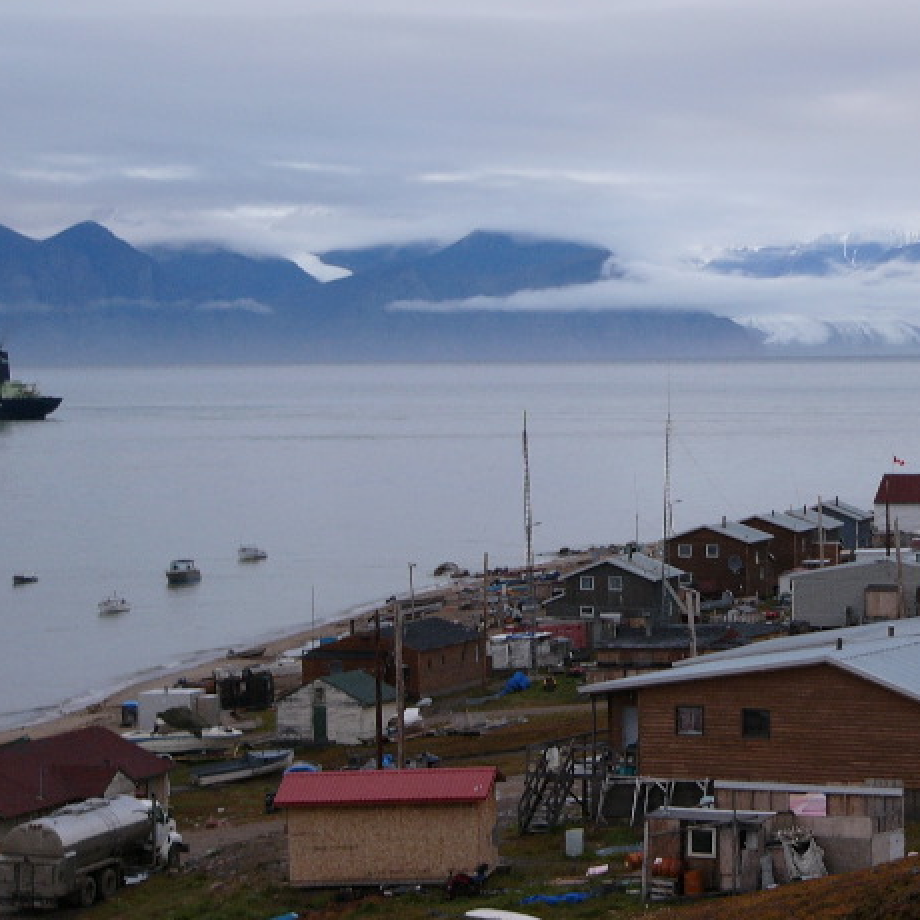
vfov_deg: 13.8
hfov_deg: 13.8
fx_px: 3789
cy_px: 352
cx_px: 694
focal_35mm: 126
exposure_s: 1/125
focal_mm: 13.7
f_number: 3.3
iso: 50
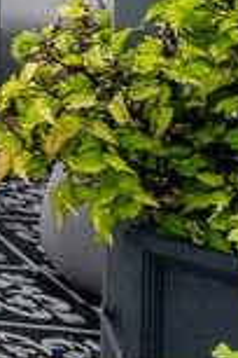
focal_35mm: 118
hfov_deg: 6.5
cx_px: -931
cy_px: -168
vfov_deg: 16.0
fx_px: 1170
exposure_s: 1/100
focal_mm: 12
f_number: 22
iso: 800
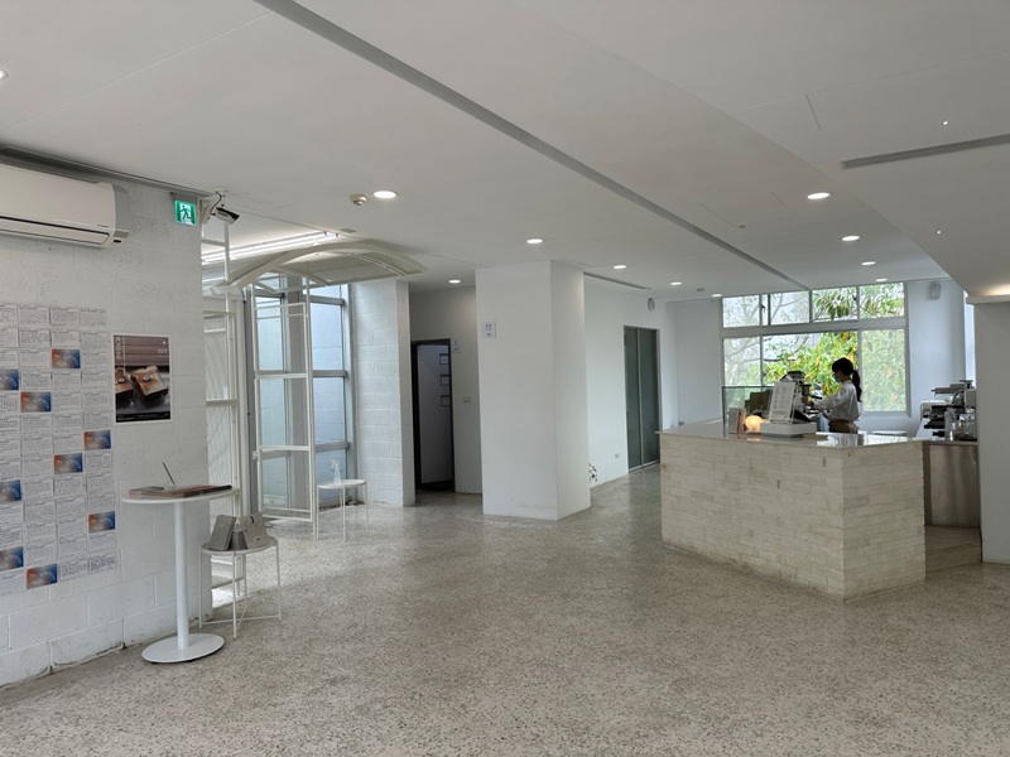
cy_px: 378
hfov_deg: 71.6
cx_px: 505
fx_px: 700
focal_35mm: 24
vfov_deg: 56.8
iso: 80
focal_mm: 6.86
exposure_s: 1/441
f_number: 1.78
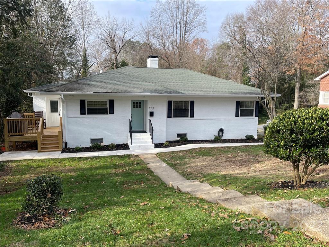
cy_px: 124
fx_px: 247
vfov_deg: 53.1
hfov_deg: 67.3
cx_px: 164
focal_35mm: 26
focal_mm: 5.1
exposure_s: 1/930
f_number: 1.6
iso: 32
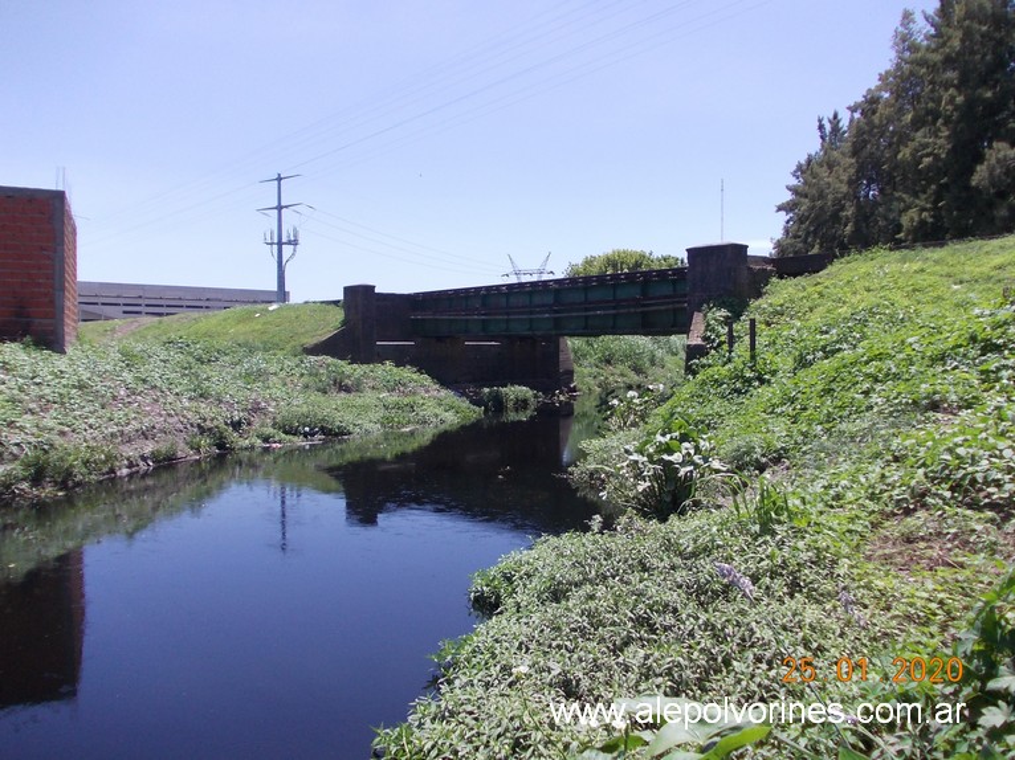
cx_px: 508
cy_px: 380
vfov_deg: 49.7
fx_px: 821
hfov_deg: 63.5
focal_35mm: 28
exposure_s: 1/250
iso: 80
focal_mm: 4
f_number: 5.4
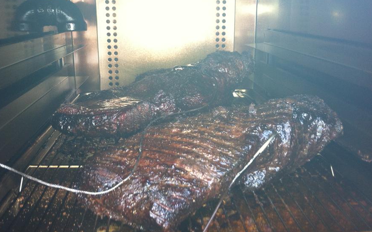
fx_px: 385
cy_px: 91
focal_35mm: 38
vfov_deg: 33.5
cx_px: 189
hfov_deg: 51.5
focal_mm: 3.85
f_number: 2.8
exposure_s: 1/15
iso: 100
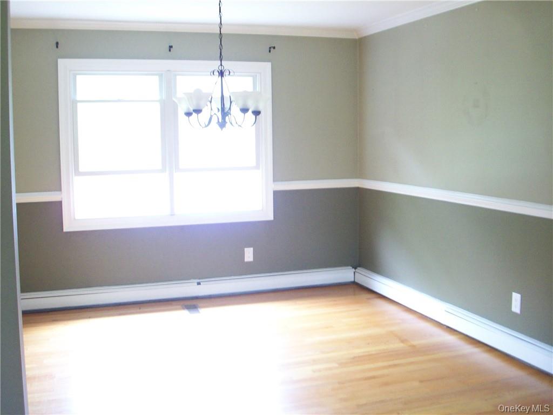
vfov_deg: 38.7
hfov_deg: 50.1
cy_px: 208
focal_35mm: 37
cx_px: 276
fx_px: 591
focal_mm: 6.2
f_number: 2.8
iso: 160
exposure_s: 1/11.3
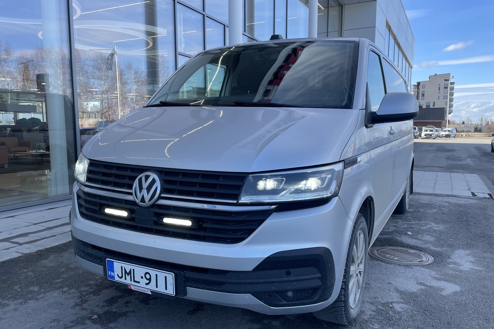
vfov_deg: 46.3
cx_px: 250
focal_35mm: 28
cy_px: 181
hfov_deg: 65.5
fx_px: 384
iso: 32
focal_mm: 4.2
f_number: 1.6
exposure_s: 1/842
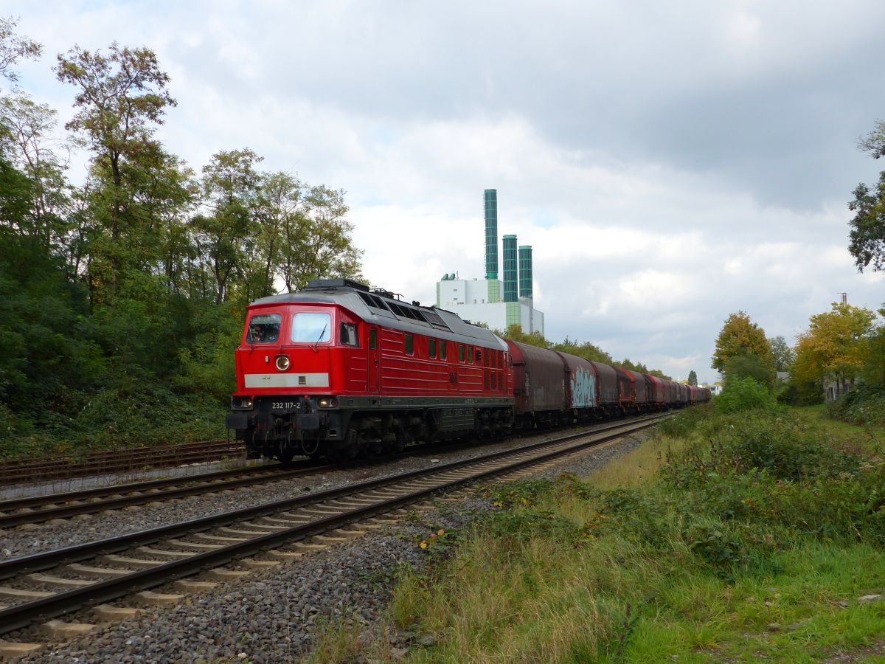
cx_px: 442
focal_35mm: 41
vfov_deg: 35.1
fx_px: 1048
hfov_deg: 45.8
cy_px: 332
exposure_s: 1/640
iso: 100
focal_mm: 7.4
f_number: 3.5
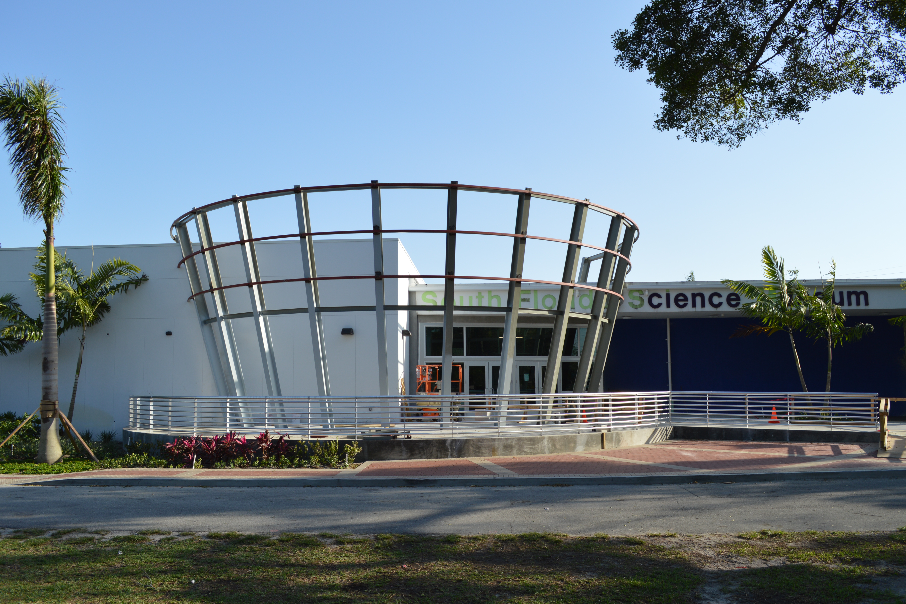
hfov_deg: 65.5
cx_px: 463
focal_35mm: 28
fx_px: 705
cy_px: 301
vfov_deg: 46.4
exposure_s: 1/250
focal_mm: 18
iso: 100
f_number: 7.1
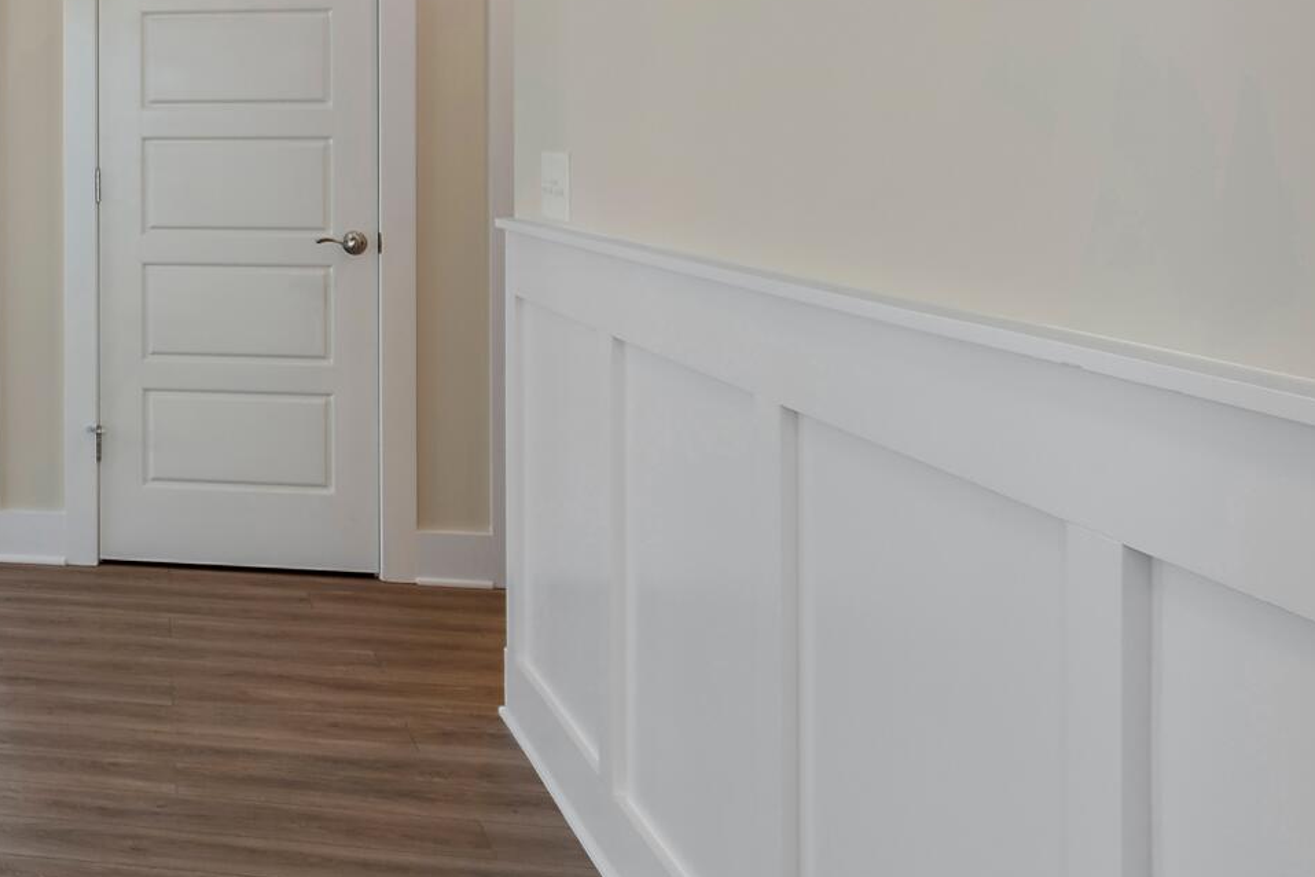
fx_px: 1717
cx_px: -278
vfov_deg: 27.8
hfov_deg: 33.7
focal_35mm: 47
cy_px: 122
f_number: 4.5
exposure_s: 1/6
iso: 100
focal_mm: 10
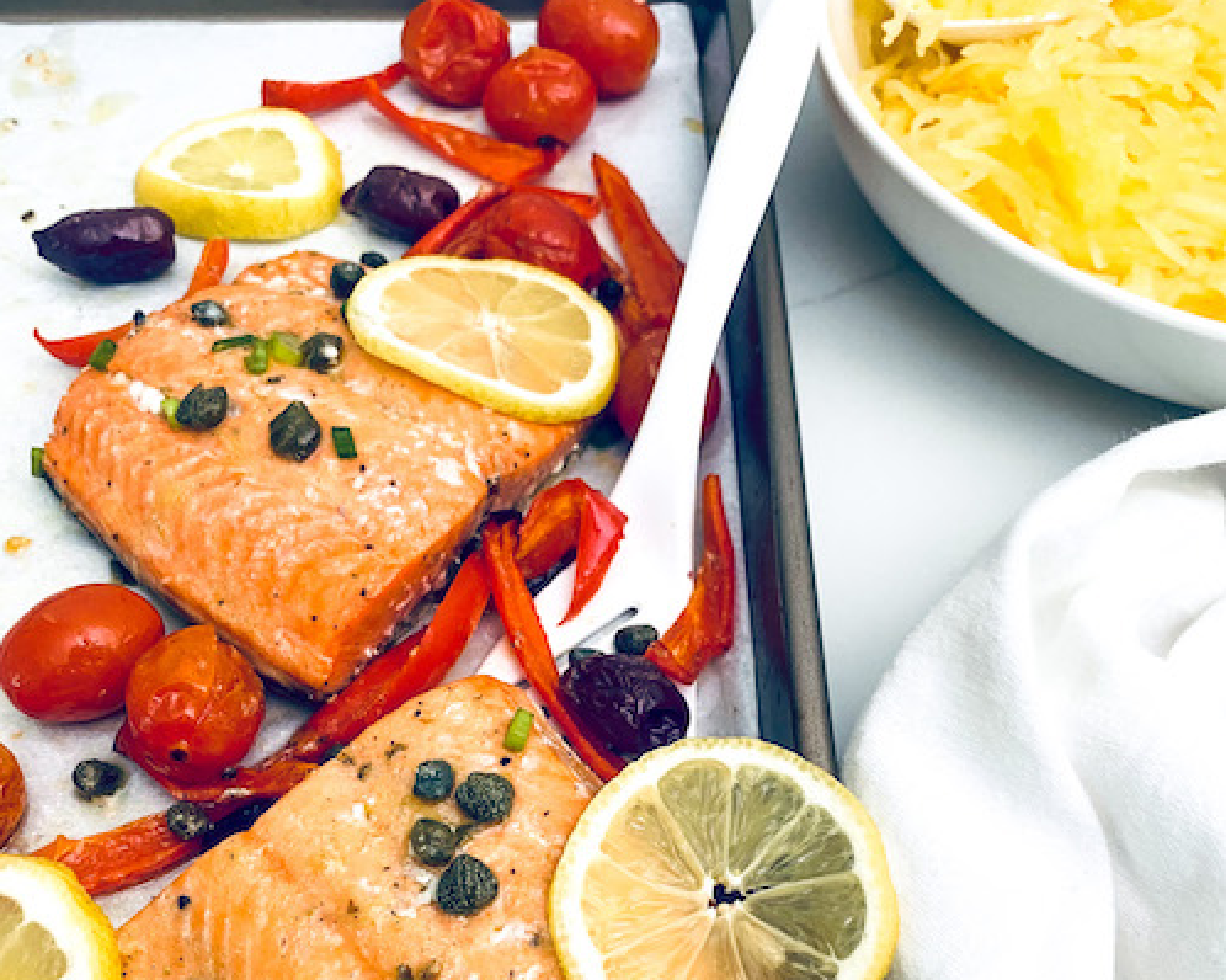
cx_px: 613
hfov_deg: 52.9
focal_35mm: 34
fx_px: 1233
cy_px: 750
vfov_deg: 41.9
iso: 160
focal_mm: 4.25
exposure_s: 1/60
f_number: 1.8
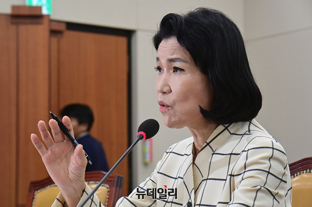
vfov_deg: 10.1
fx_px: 1168
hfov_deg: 15.2
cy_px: 104
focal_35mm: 135
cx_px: 156
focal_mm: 135
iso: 6400
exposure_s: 1/250
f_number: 10
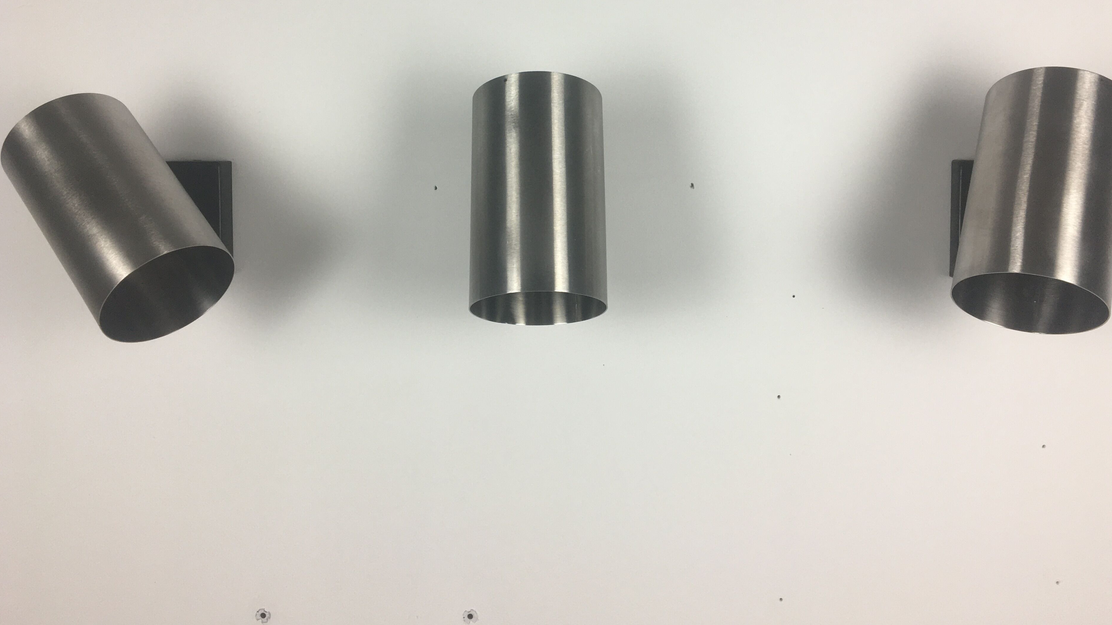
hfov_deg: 58.0
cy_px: 205
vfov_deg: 34.3
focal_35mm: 34
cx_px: 568
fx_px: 1003
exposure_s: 1/50
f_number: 2.2
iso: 32
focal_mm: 4.15
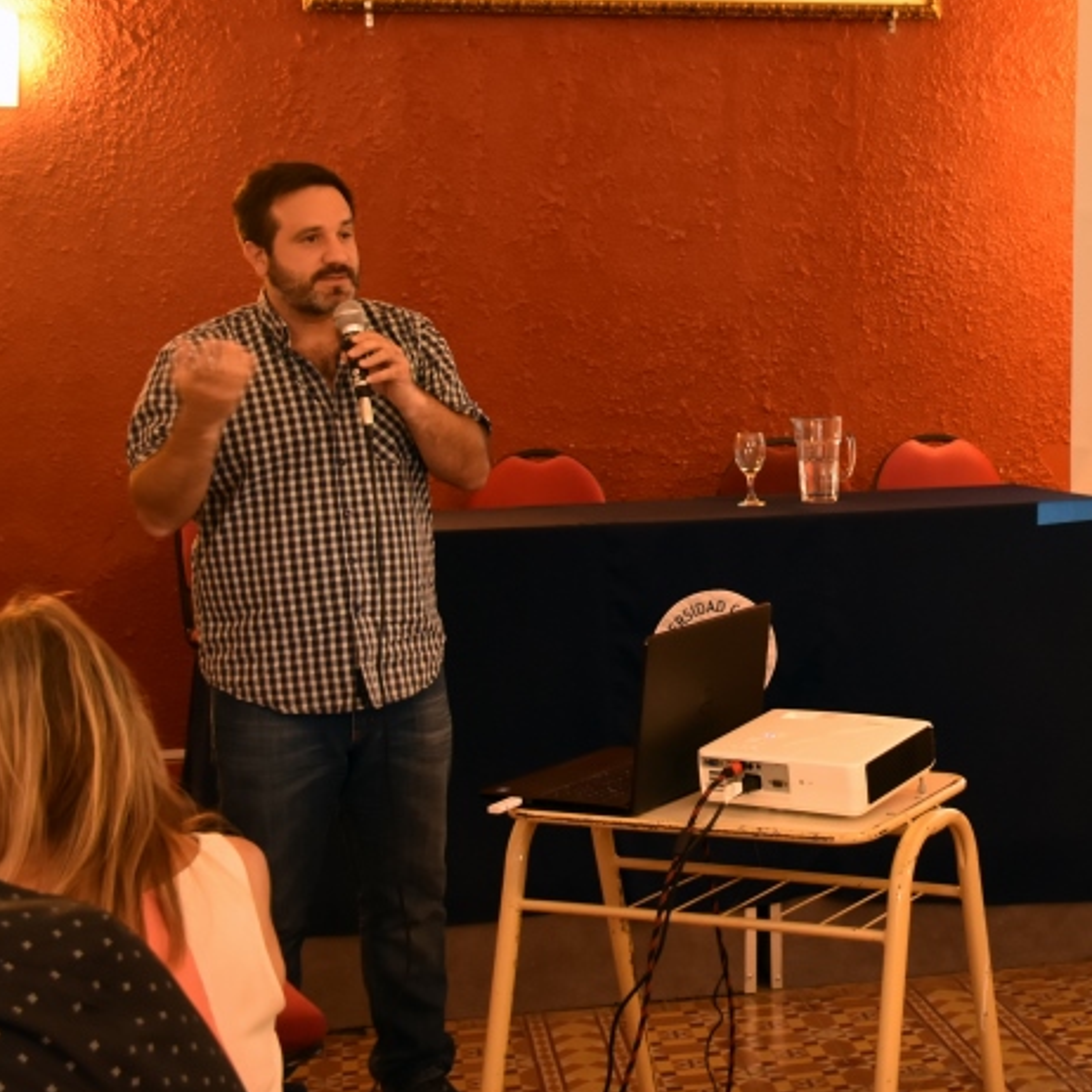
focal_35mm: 65
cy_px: 301
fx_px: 2318
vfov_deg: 26.2
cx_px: 969
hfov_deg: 25.7
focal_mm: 23
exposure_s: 1/20
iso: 800
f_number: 3.8
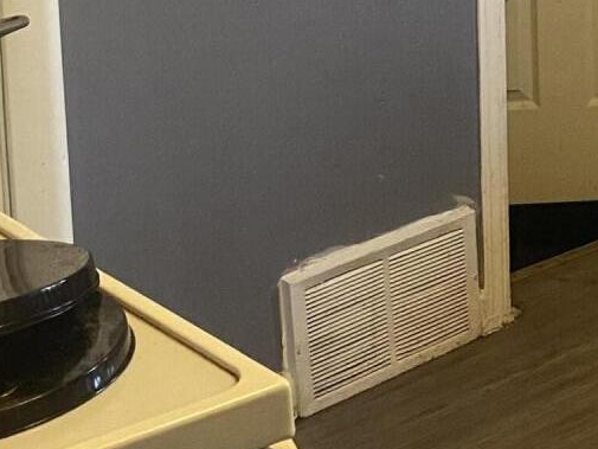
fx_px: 1780
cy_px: -152
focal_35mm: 103
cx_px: 609
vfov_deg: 13.8
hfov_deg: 18.5
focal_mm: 4.25
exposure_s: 1/30
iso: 500
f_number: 1.8
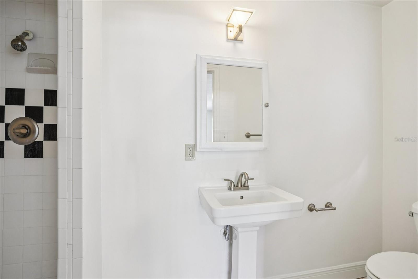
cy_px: 140
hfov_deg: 93.3
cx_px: 209
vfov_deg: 70.4
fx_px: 197
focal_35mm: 17
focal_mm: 17
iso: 400
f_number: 8
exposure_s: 1/10
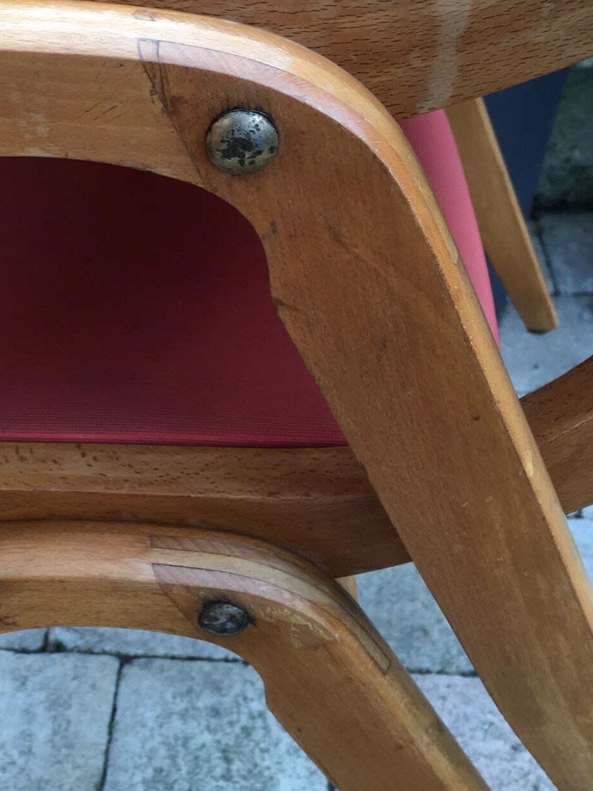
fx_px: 1096
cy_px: 326
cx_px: 125
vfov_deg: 39.5
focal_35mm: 48
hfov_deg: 29.6
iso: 32
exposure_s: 1/50
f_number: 2.2
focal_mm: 4.15
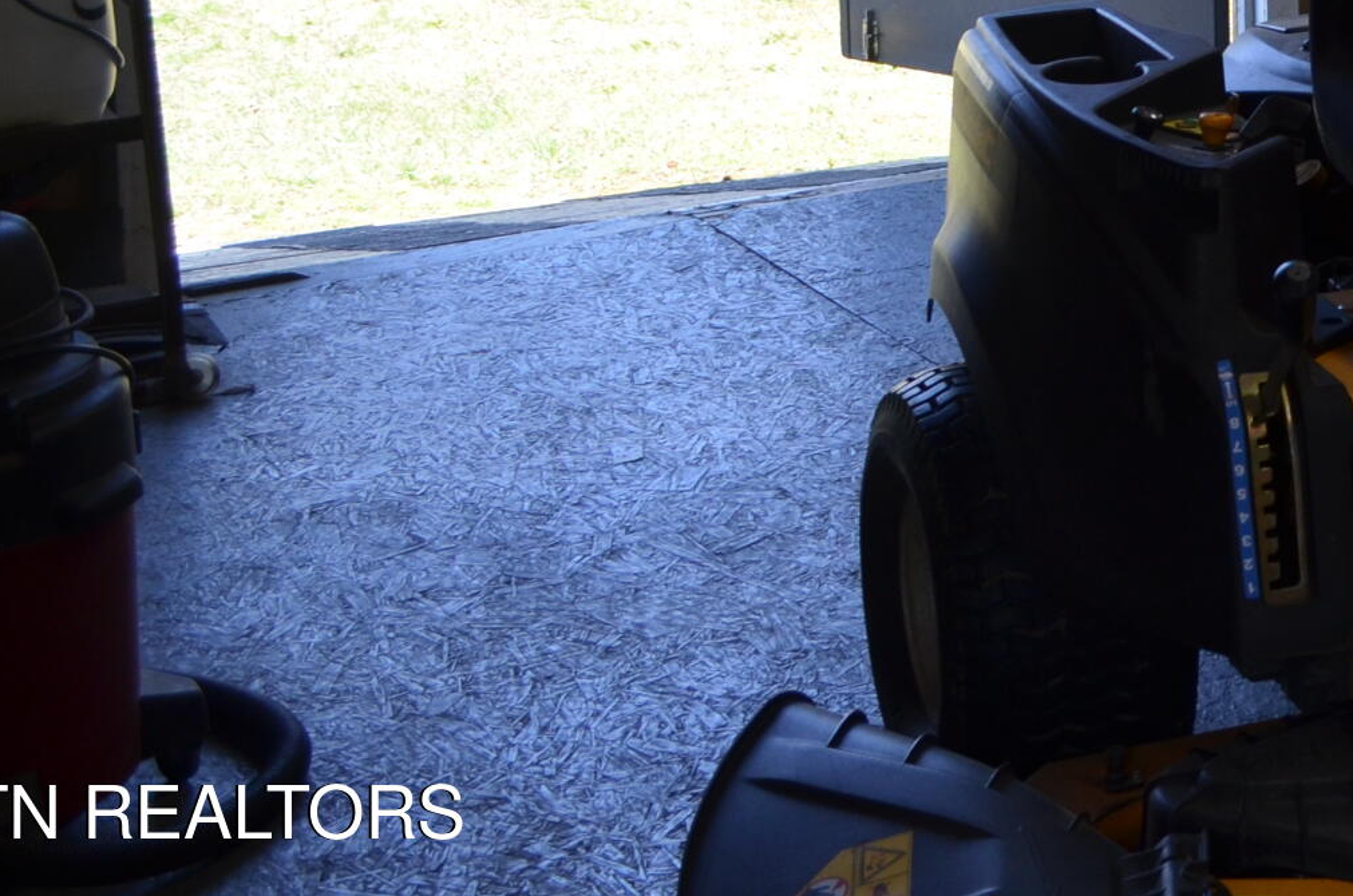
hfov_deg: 20.3
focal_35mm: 89
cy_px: -395
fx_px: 3339
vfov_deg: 14.4
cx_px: 1915
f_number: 5.6
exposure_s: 1/125
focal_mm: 20
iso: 250
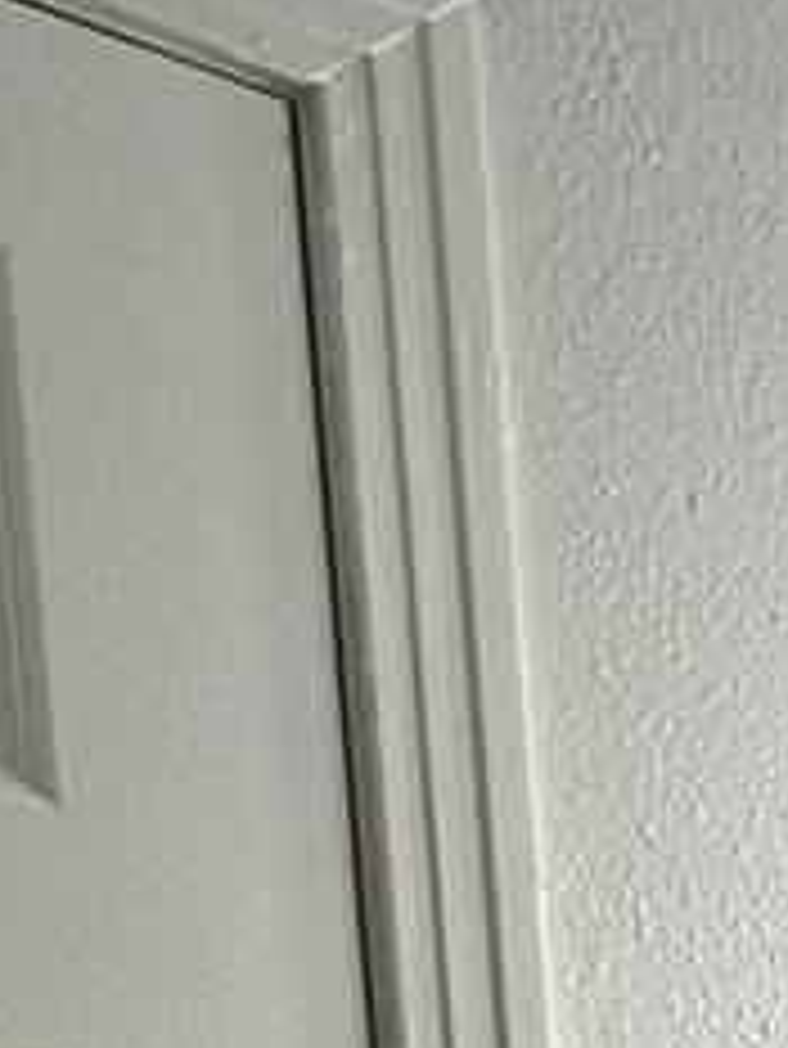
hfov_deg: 15.5
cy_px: 1790
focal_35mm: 72
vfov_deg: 20.6
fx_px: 2183
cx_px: 1648
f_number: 2.2
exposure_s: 1/121
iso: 40
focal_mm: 2.22
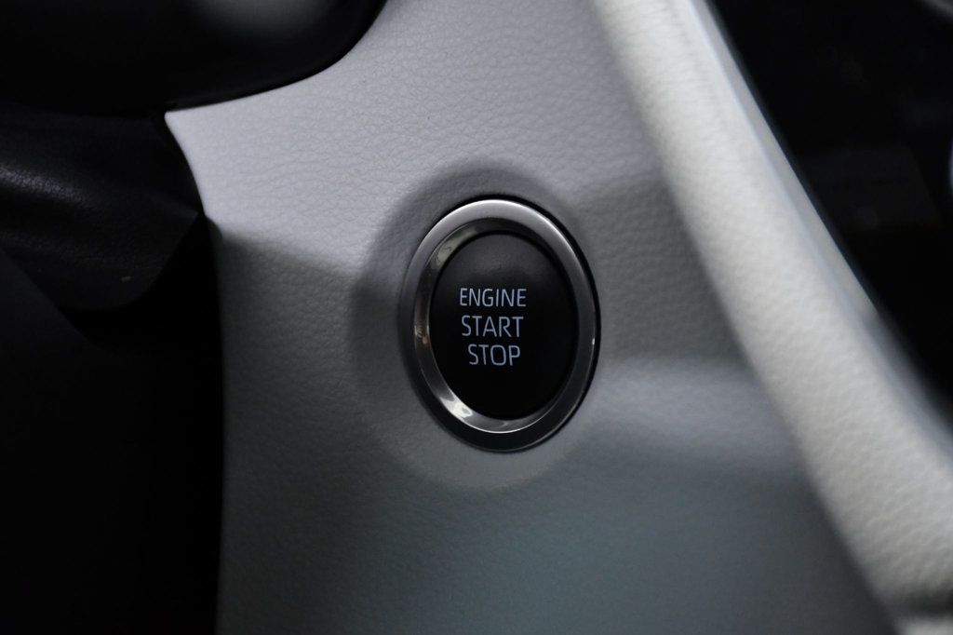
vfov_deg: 10.2
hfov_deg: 15.2
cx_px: 476
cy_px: 318
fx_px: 3572
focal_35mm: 135
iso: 2500
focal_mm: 90
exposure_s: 1/100
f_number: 5.3
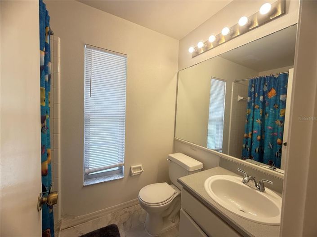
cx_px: 158
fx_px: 128
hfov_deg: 102.1
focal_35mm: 14
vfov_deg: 85.6
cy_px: 118
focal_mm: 2.22
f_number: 2.2
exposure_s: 1/99
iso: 160
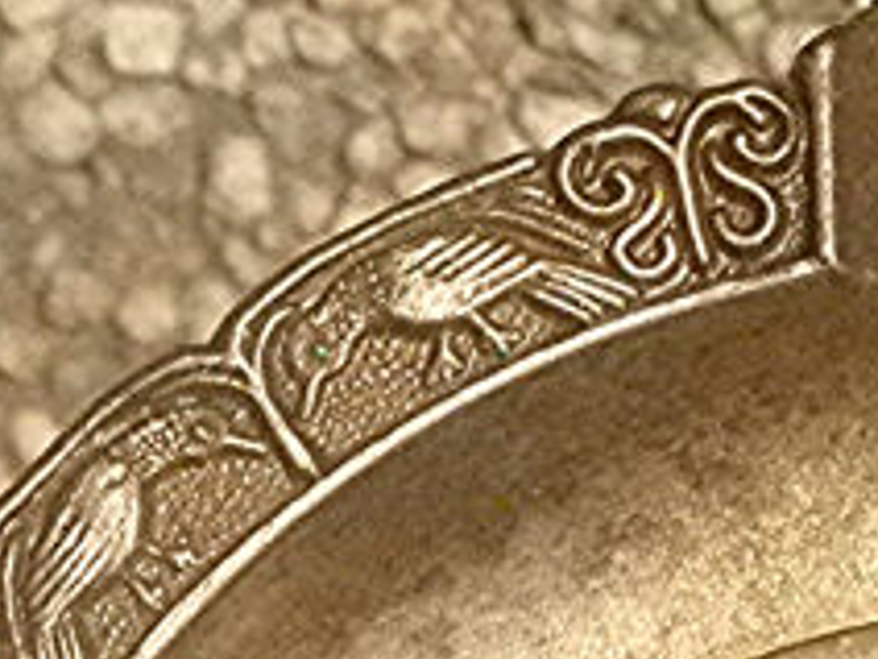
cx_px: 969
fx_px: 6138
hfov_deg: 8.1
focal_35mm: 242
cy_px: 1384
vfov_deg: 6.0
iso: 800
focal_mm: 9
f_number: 11
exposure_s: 1/1000
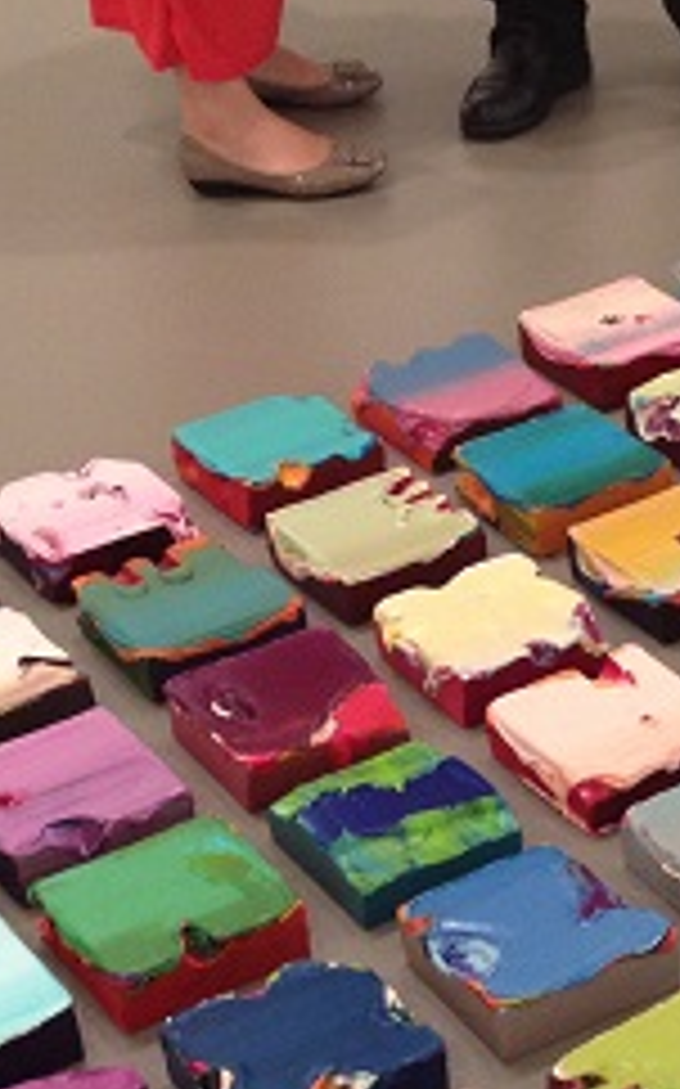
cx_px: 712
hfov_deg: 13.1
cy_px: 918
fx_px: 2909
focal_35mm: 98
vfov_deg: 20.9
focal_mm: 4.28
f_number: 2.4
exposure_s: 1/20
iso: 125
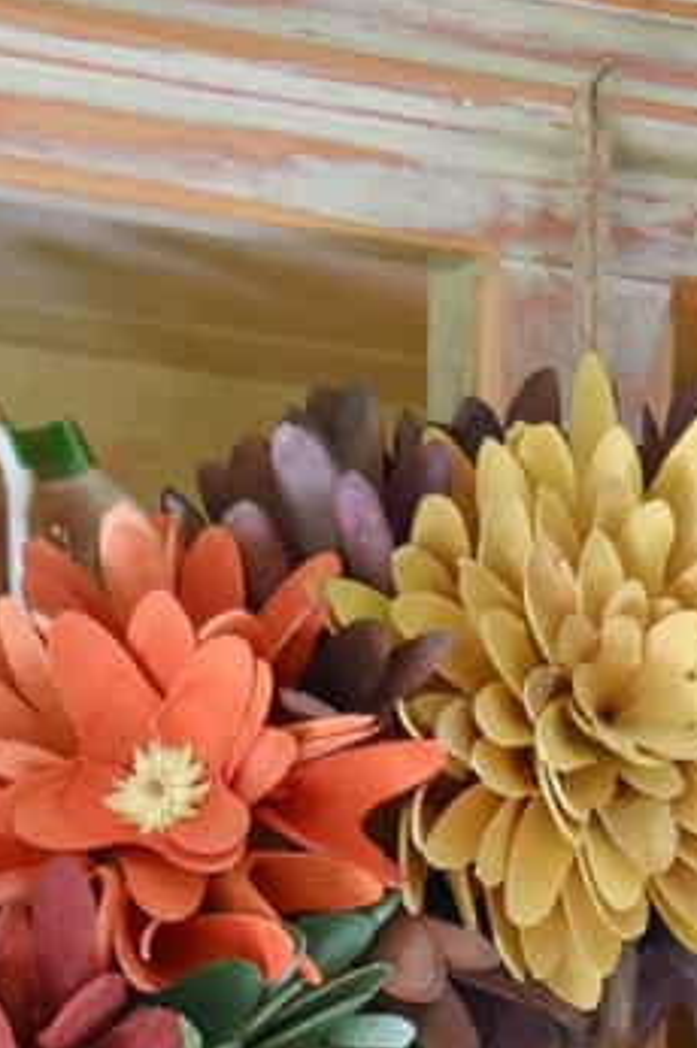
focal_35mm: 200
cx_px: 282
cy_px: 1633
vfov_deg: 9.9
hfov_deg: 6.9
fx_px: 5820
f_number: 4.8
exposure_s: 1/60
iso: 720
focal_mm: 40
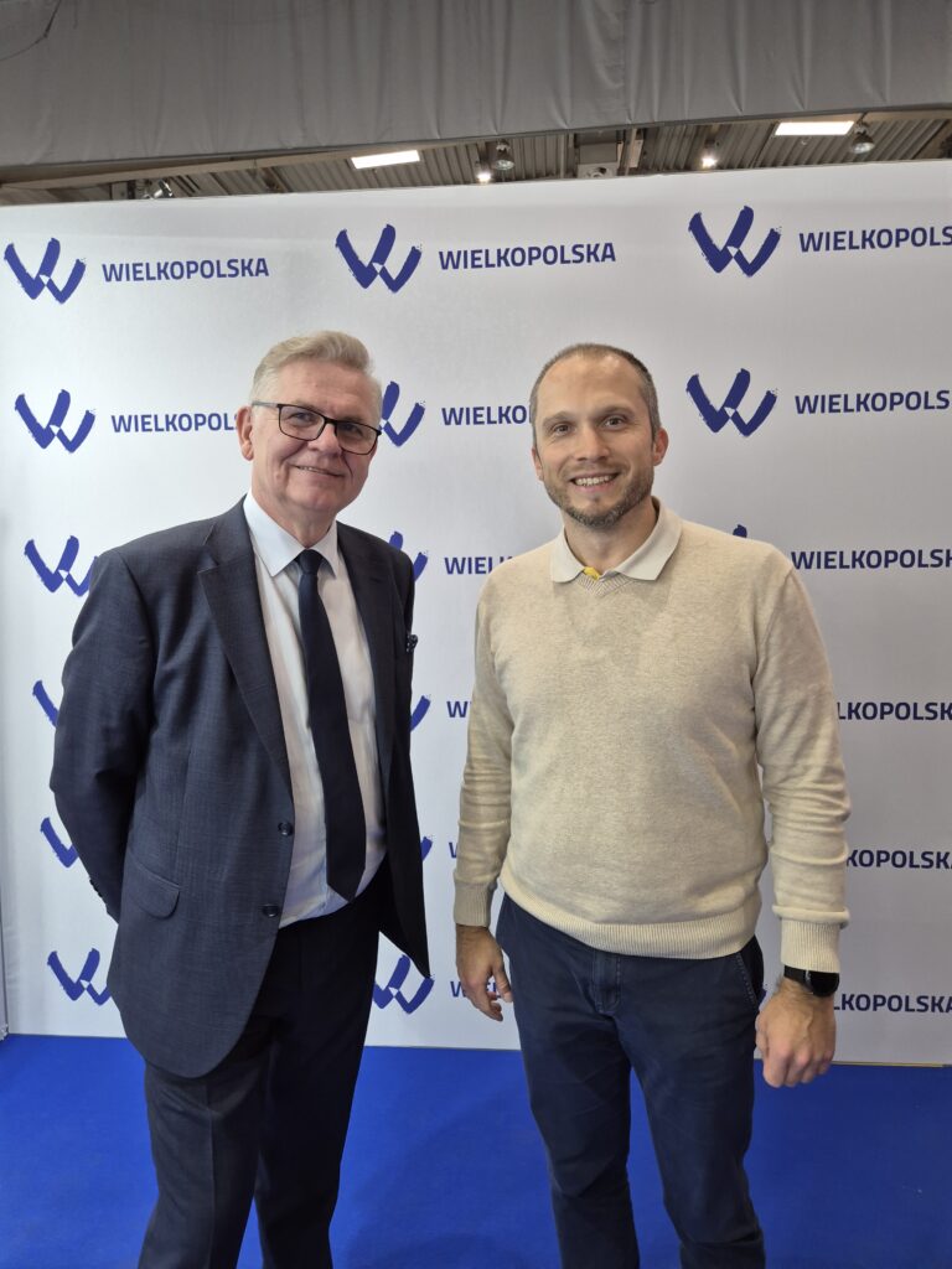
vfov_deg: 73.9
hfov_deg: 58.9
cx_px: 476
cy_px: 634
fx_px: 843
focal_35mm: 23
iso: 160
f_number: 1.8
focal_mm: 5.4
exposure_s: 1/100
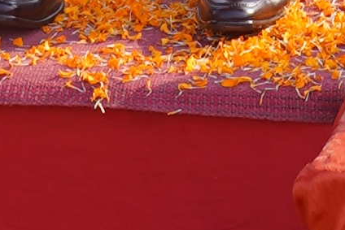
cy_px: -1247
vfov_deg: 3.5
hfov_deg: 6.1
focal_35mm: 334
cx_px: 439
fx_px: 3202
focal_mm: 24
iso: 100
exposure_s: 1/160
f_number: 5.6
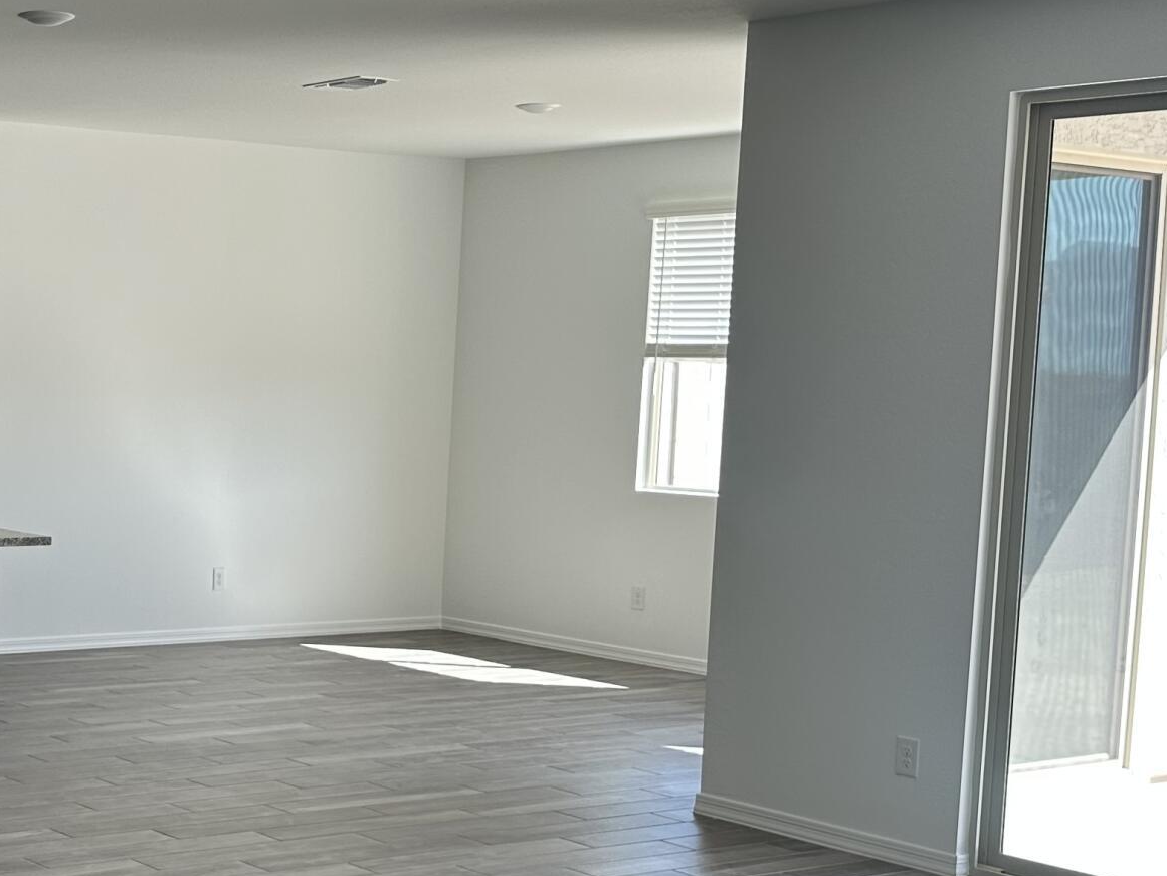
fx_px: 2090
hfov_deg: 29.0
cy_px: 547
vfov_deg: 23.6
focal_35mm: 62
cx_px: -24
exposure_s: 1/201
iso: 64
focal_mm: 6.86
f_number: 1.78
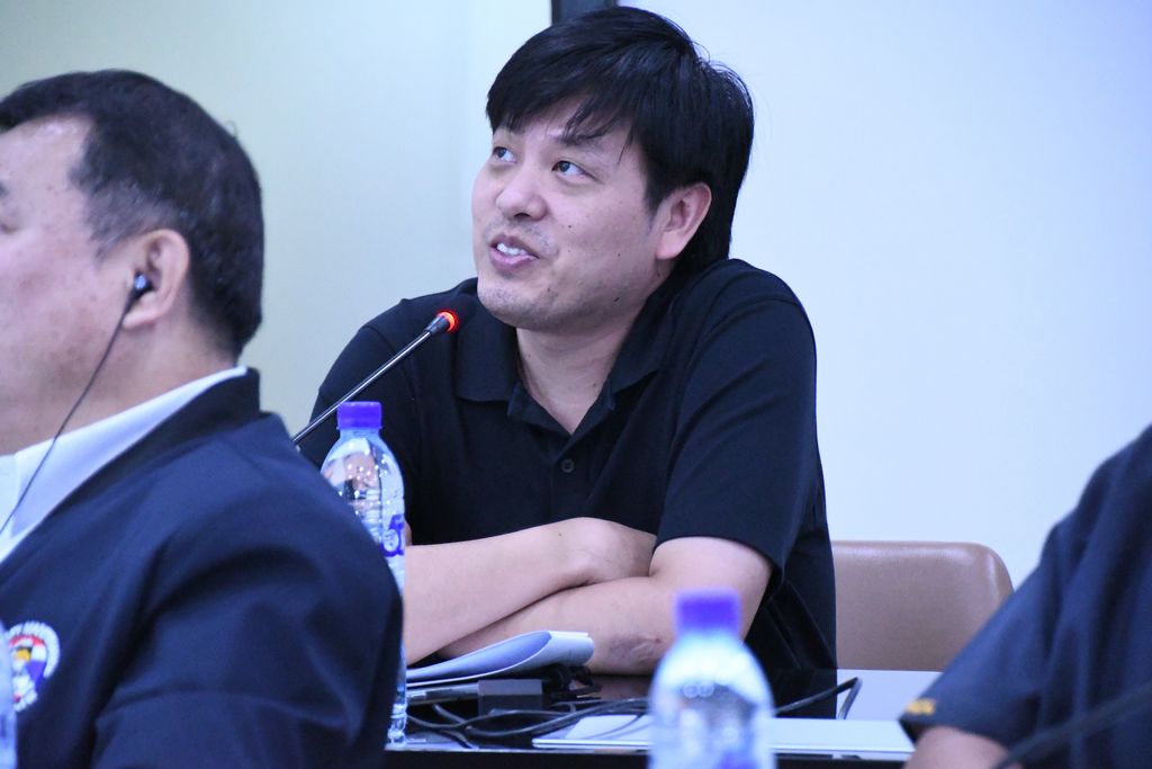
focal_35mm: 240
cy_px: 384
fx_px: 7681
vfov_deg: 5.7
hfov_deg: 8.6
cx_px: 576
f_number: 6
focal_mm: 160
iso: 16000
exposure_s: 1/250
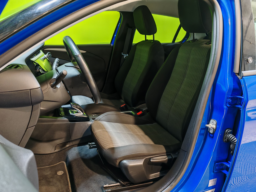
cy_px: 96
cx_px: 128
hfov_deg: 65.3
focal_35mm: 27
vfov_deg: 51.4
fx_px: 200
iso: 80
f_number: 1.4
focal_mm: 6.83
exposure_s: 1/50
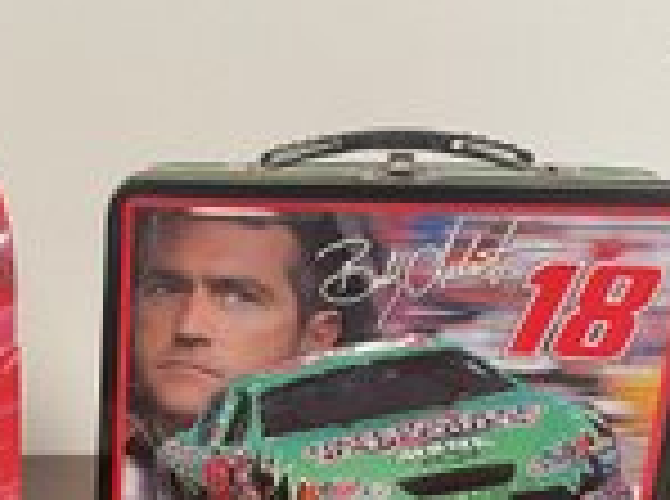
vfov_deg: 23.4
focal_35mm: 60
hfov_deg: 30.0
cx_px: -7
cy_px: 493
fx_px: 1159
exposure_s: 1/60
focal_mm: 4.2
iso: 160
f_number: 1.6
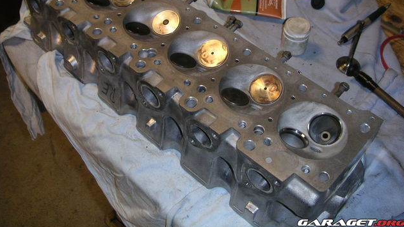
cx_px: 202
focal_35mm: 42
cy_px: 75
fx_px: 450
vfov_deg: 28.2
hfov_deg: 48.4
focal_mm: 6
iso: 160
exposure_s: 1/45
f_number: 2.8
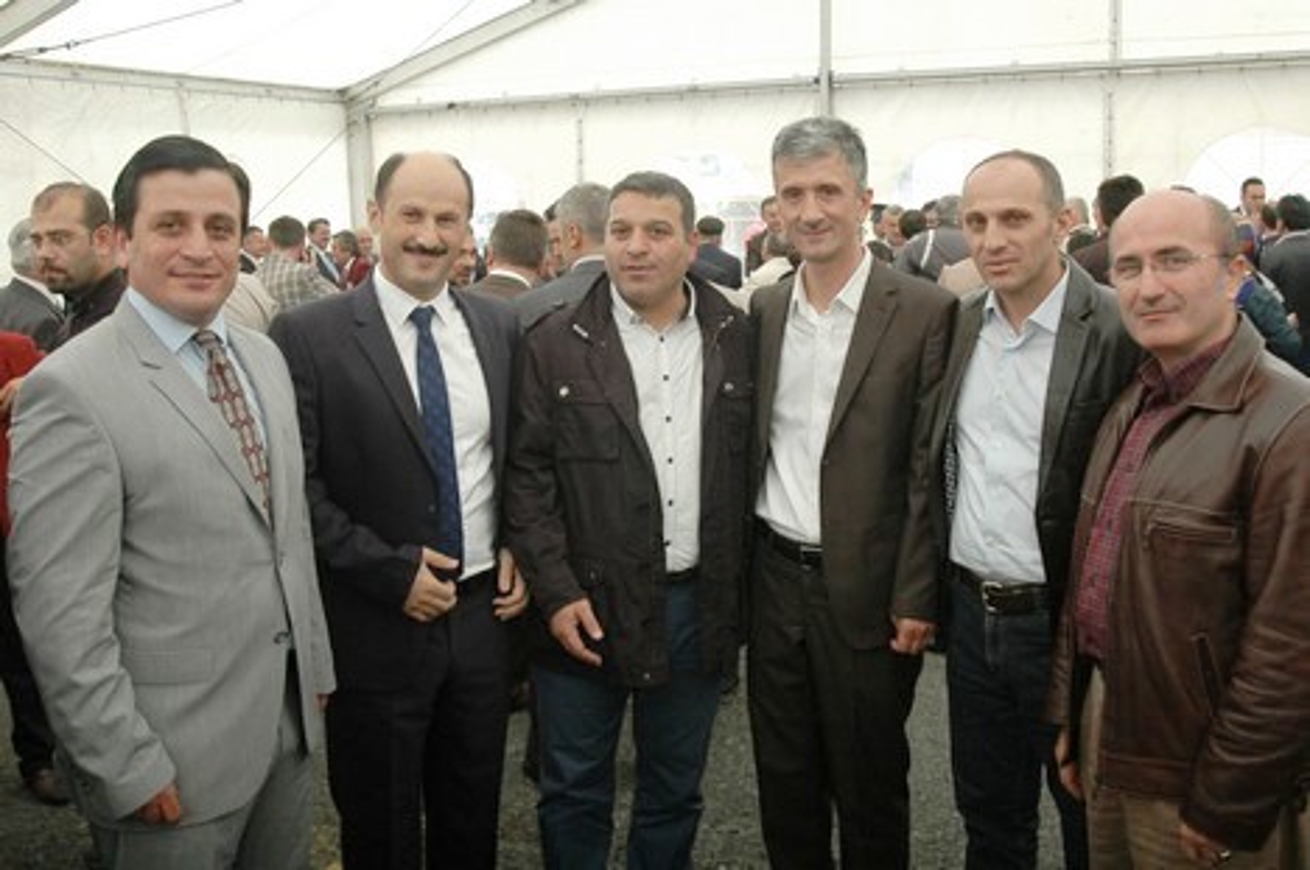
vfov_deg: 36.8
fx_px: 1309
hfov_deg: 53.2
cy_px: 435
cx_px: 655
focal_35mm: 36
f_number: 5
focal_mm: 24
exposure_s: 1/100
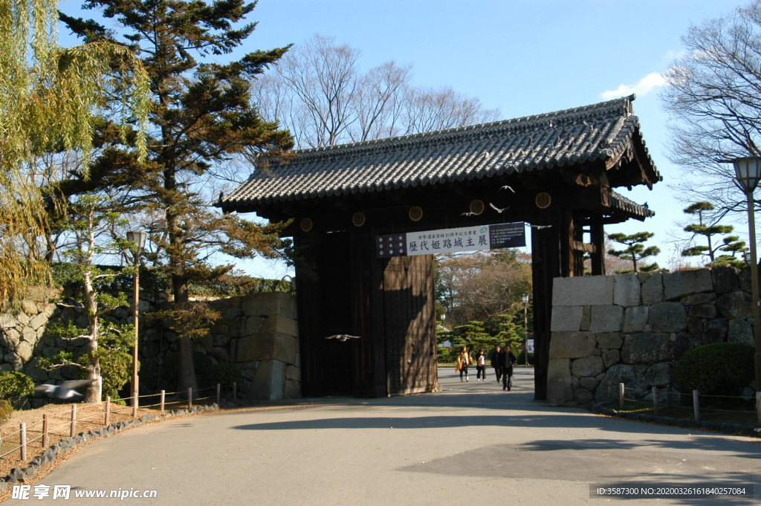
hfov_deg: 43.6
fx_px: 950
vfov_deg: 29.8
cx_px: 380
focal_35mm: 45
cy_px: 253
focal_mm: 30
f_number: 7.1
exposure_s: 1/200
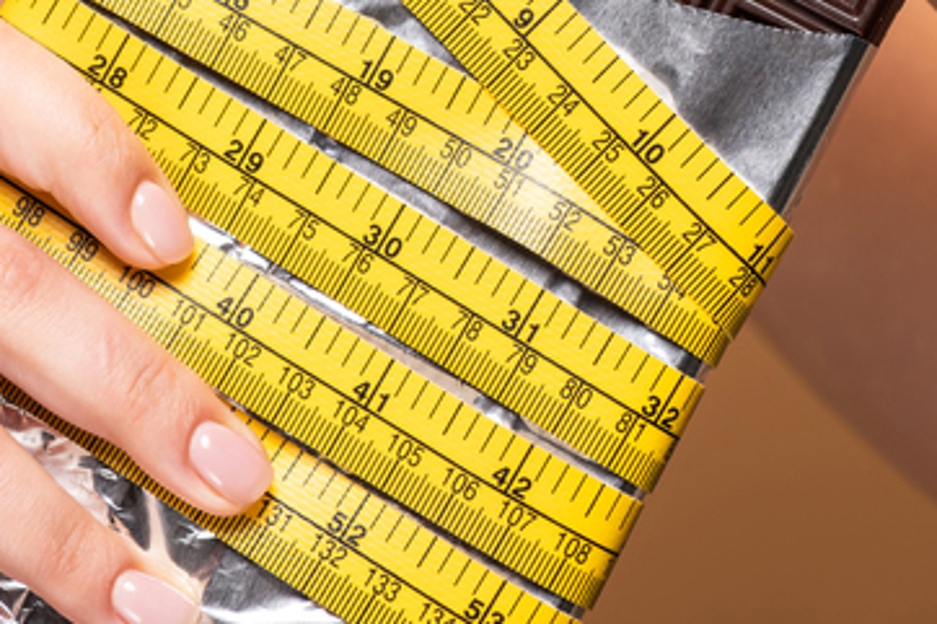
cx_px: 507
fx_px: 7726
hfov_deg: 6.9
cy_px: -43
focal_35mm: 297
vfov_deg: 4.6
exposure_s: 1/200
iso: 100
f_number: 6.3
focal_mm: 105
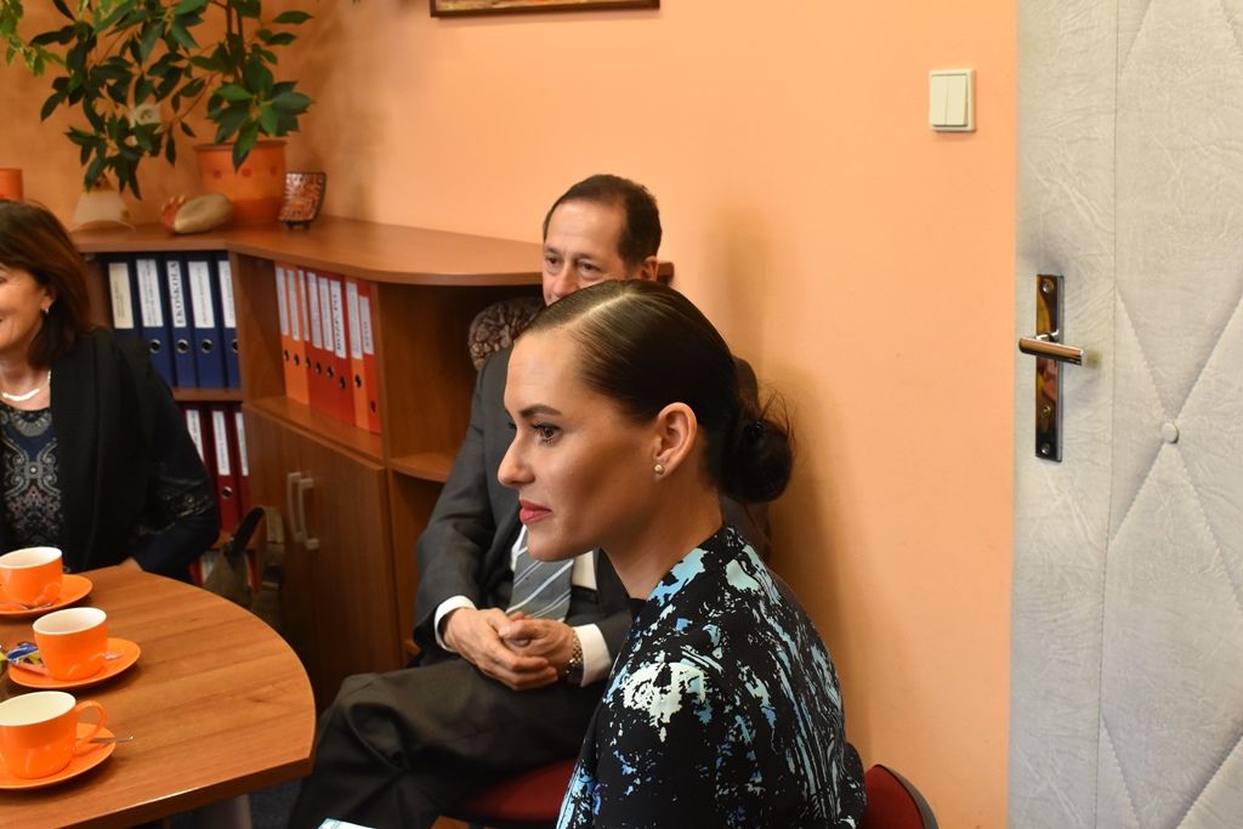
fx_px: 1502
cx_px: 622
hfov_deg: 45.0
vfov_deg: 30.9
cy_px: 414
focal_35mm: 44
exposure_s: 1/50
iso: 1600
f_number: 8
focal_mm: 29
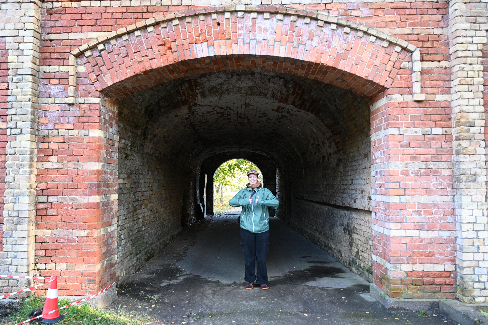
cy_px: 162
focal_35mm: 32
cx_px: 244
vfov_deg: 41.1
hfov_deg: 58.7
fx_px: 433
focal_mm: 32
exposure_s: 1/100
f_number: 4
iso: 560
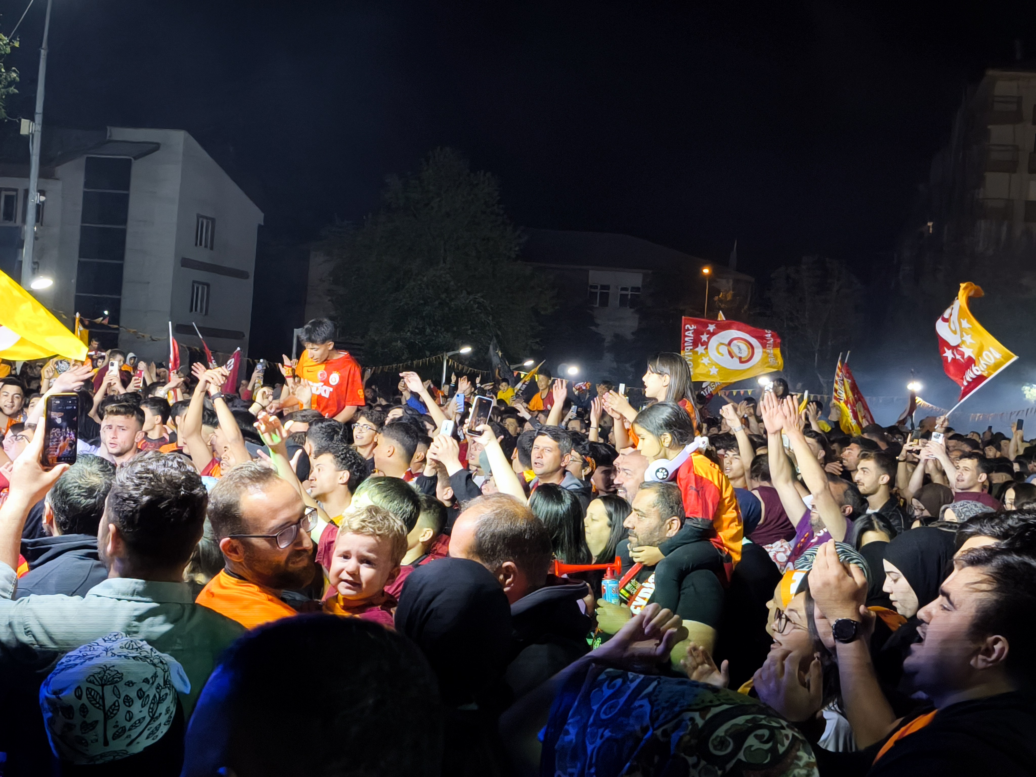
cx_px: 518
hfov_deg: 41.2
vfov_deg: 31.5
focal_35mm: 46
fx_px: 1377
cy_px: 388
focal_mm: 6.57
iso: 1000
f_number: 1.6
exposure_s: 1/400
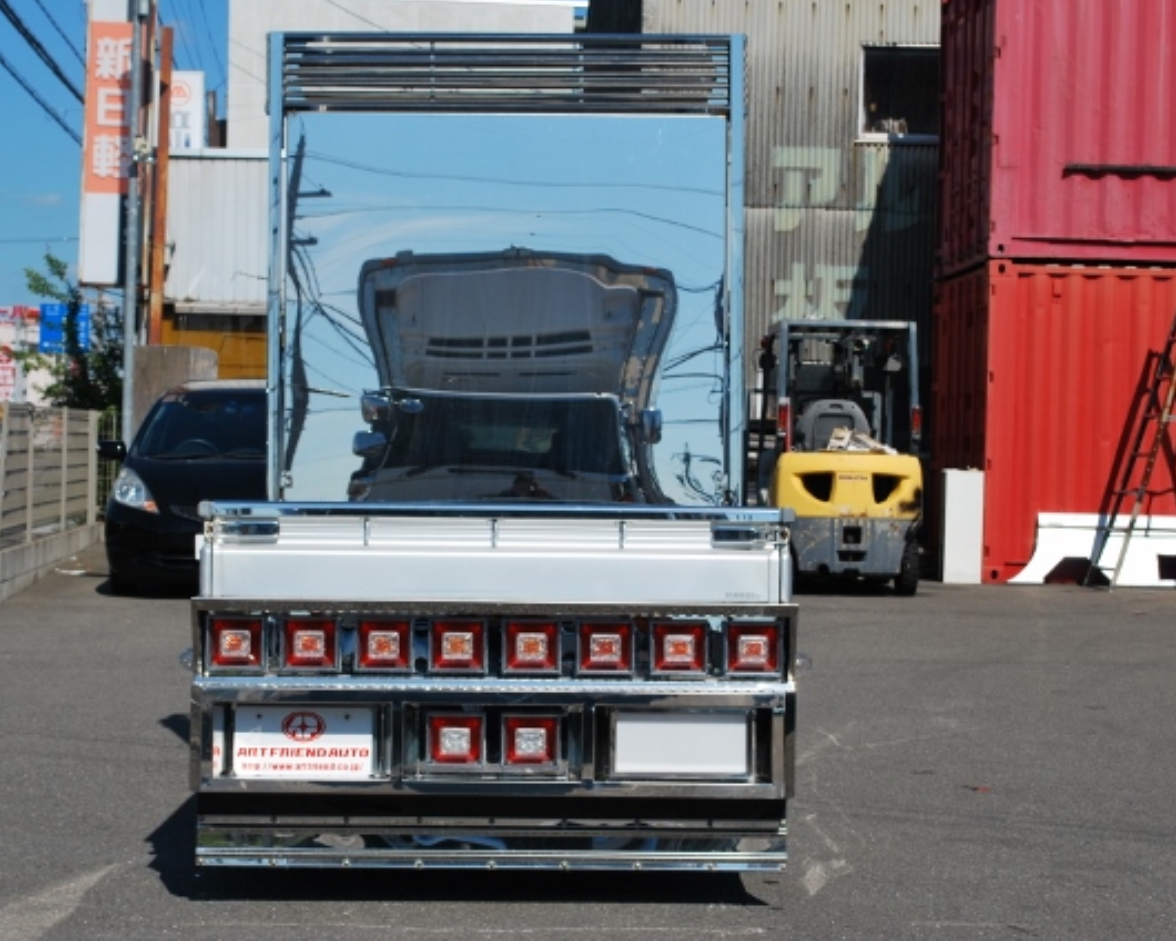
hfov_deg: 27.9
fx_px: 2367
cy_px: 473
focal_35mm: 68
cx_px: 533
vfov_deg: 22.5
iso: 100
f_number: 9
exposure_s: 1/320
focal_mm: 40
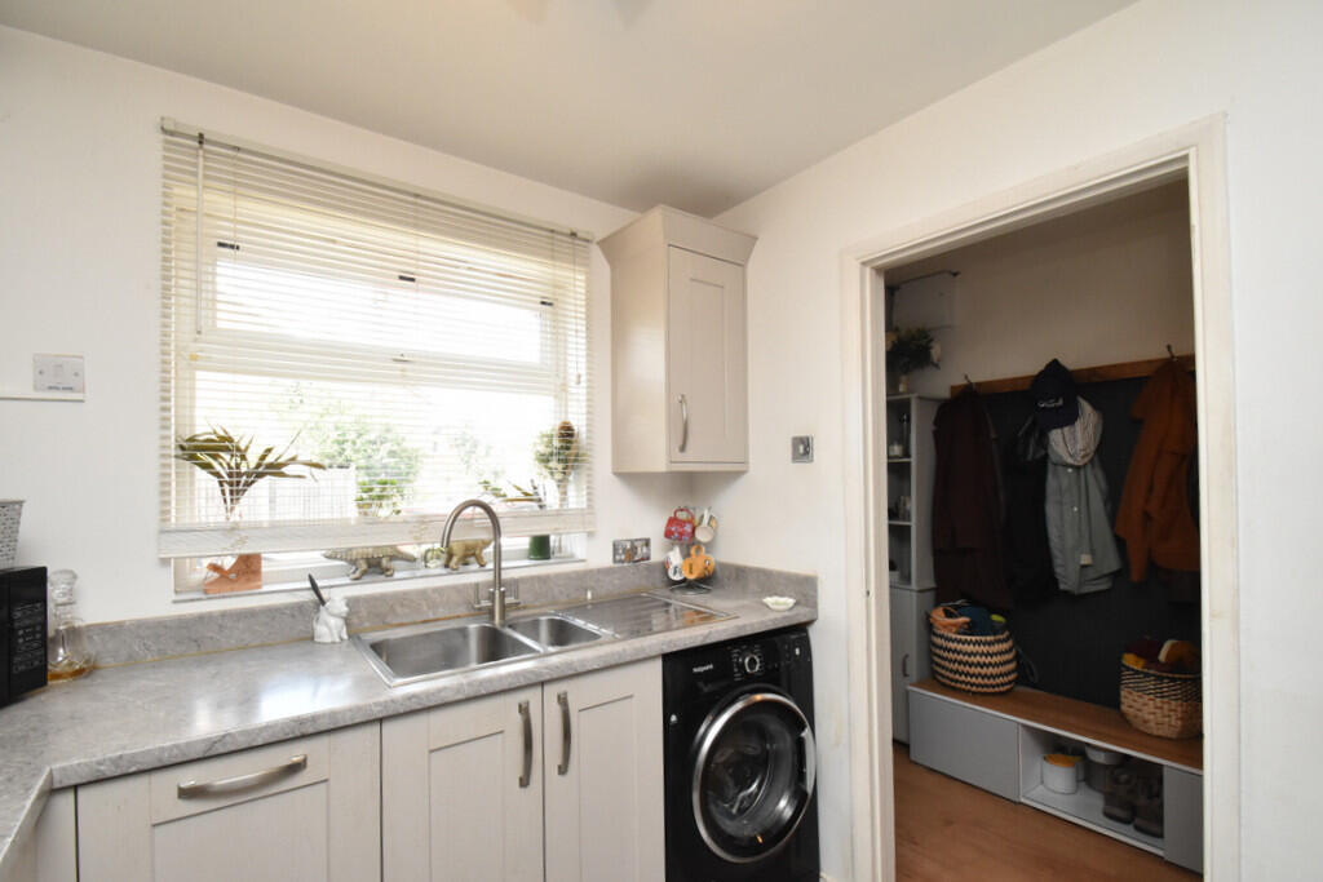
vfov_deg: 77.3
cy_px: 441
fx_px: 551
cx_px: 662
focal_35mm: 15
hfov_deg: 100.4
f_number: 10
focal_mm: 10
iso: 1600
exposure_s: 1/60
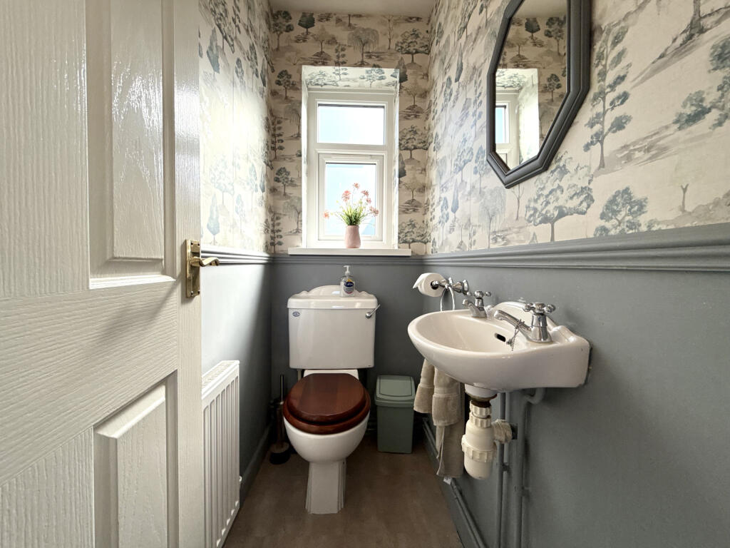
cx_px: 365
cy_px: 274
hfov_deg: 102.1
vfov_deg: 85.7
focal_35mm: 14
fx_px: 295
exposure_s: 1/285
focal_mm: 2.22
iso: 64
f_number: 2.2
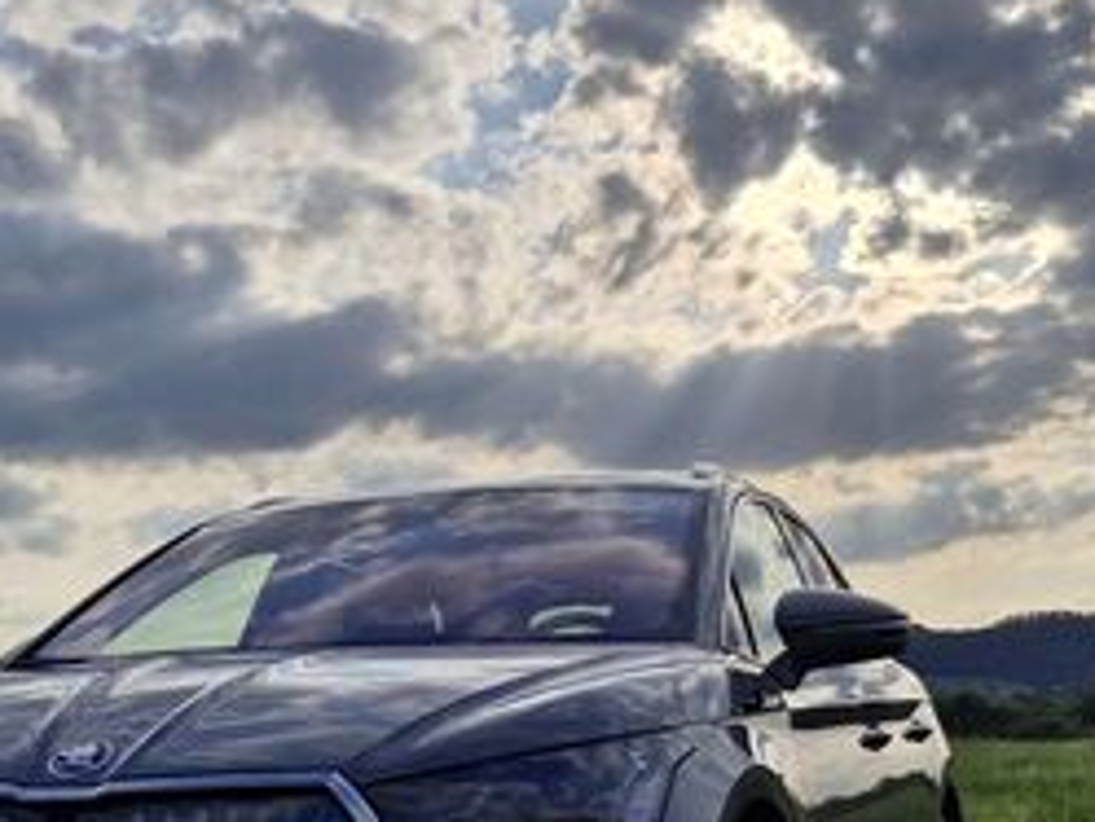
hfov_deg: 28.1
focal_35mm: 68
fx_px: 2152
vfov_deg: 21.5
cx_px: 273
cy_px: 593
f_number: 1.8
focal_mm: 5.54
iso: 50
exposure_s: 1/3904
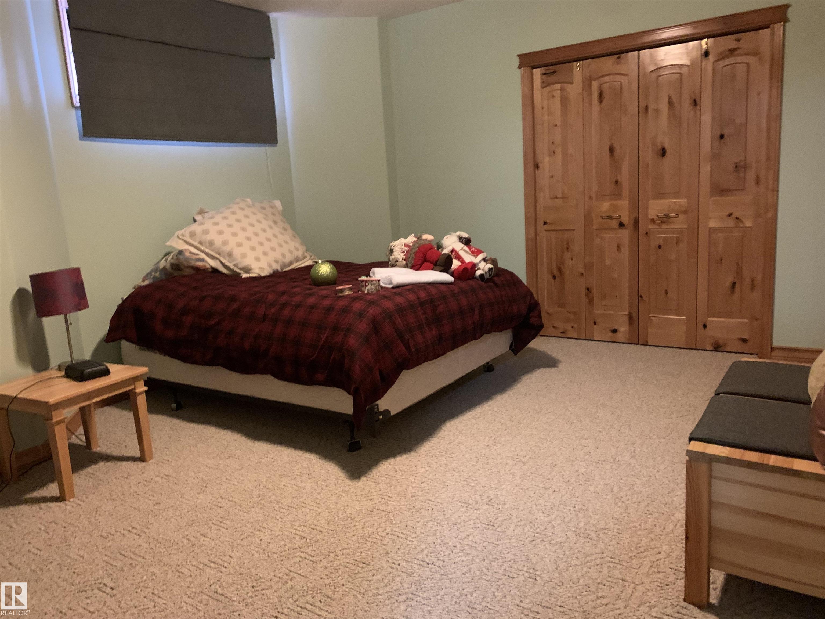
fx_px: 620
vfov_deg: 53.1
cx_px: 412
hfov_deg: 67.3
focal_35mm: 26
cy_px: 310
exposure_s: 1/24
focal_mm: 4.25
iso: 640
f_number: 1.8
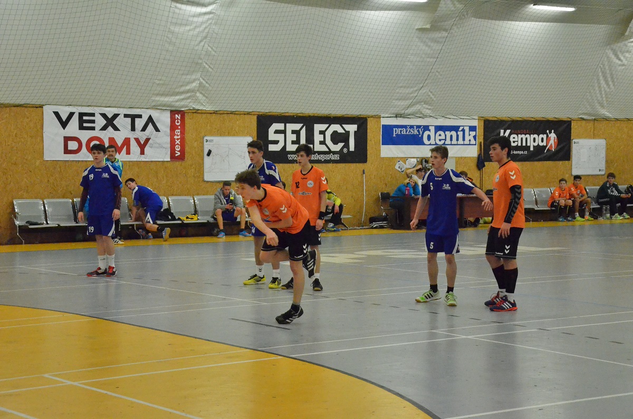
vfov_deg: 18.1
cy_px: 210
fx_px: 1316
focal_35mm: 75
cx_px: 316
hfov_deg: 27.1
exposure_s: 1/1000
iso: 6400
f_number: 5.6
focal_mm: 50
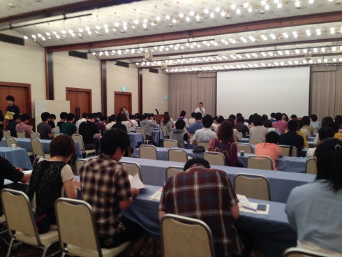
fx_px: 326
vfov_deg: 43.0
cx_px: 171
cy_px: 128
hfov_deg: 55.3
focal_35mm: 33
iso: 64
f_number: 2.4
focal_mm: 4.12
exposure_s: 1/20
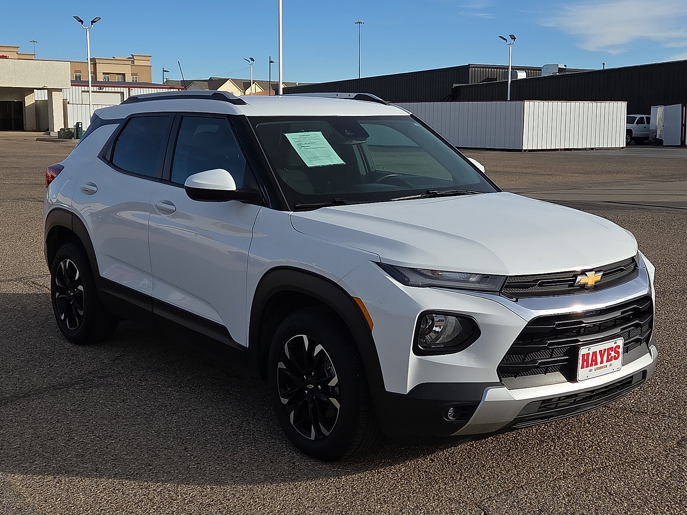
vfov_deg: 30.9
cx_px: 344
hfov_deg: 40.4
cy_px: 258
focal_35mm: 47
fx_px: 933
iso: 77
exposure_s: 1/10000
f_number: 1.8
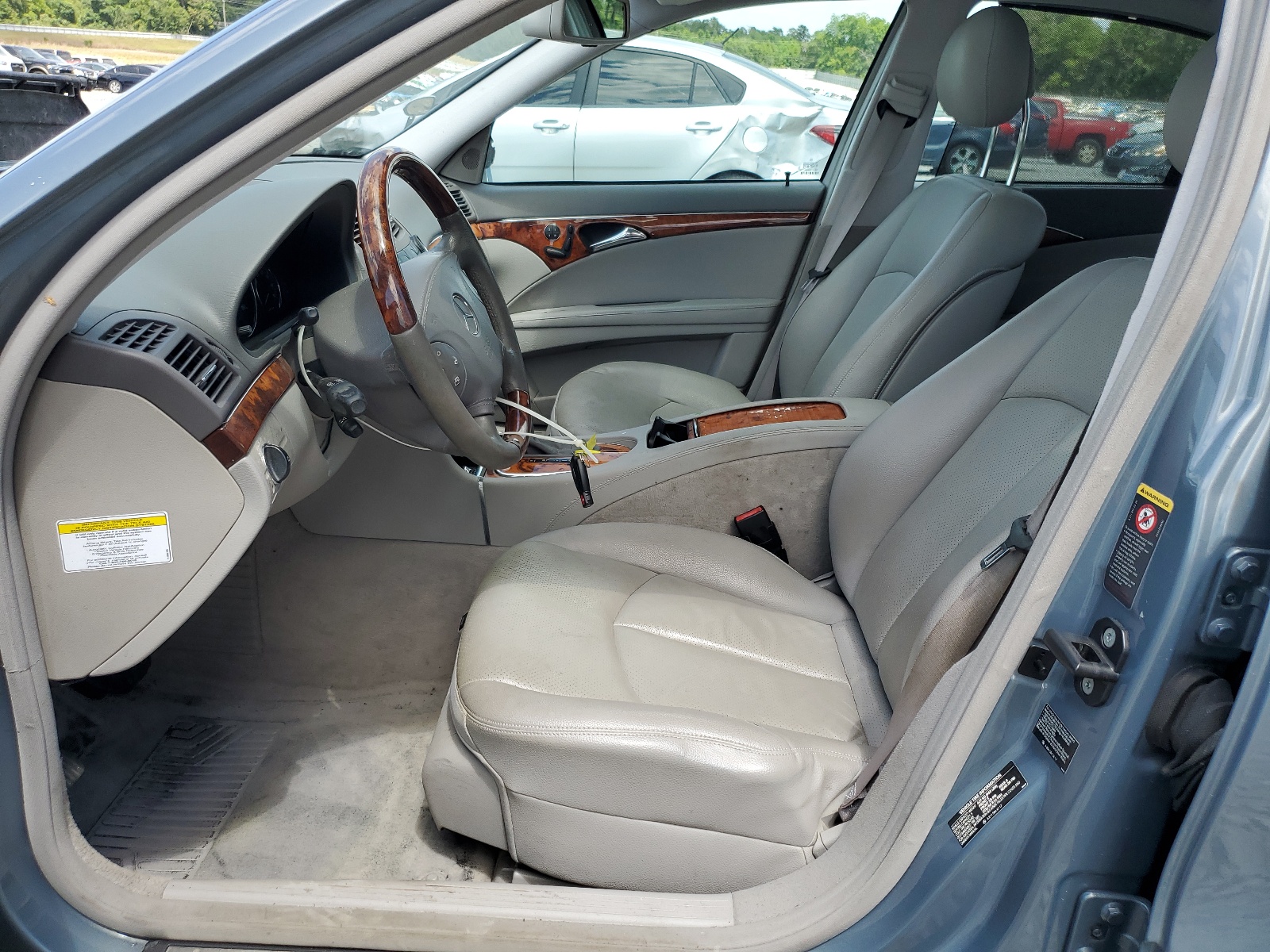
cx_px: 635
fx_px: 954
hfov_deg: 67.3
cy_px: 476
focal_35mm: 26
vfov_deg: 53.1
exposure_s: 1/909
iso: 50
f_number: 1.5
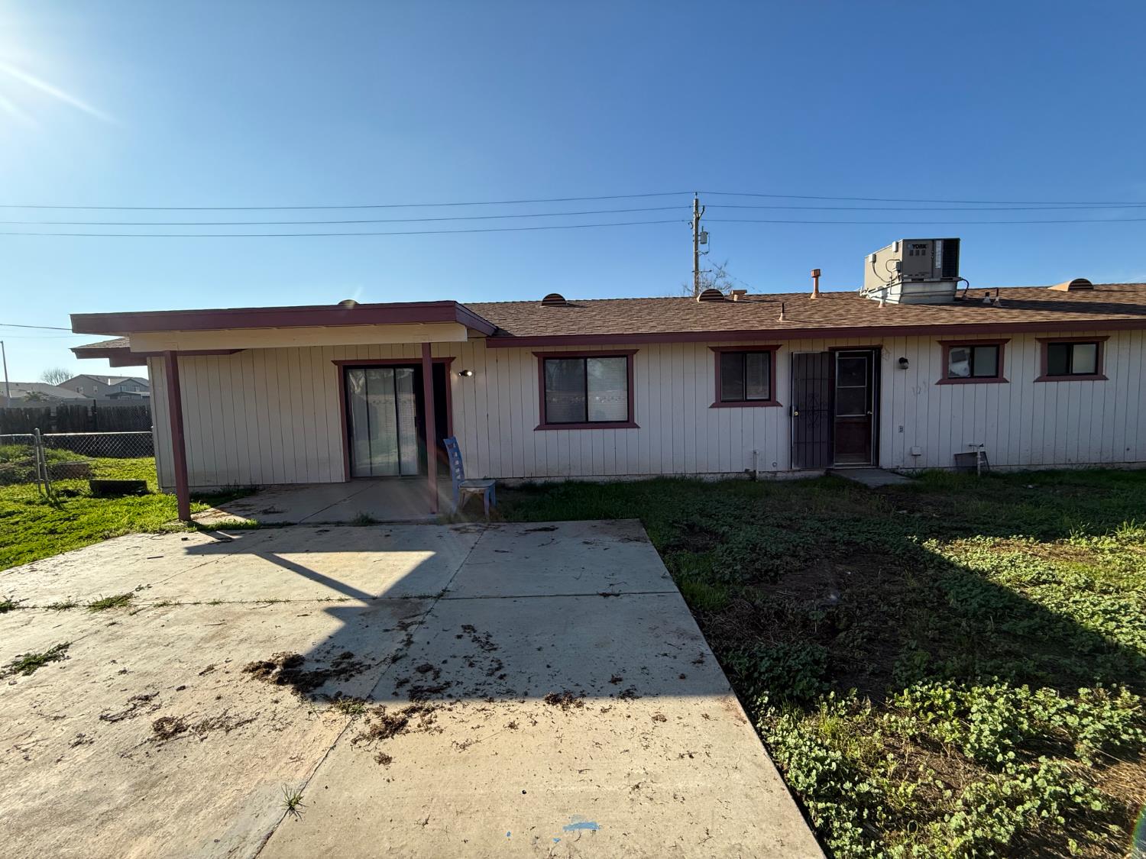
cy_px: 430
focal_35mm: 14
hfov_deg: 102.1
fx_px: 463
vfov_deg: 85.7
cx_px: 573
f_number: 2.2
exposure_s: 1/1848
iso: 80
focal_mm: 2.22
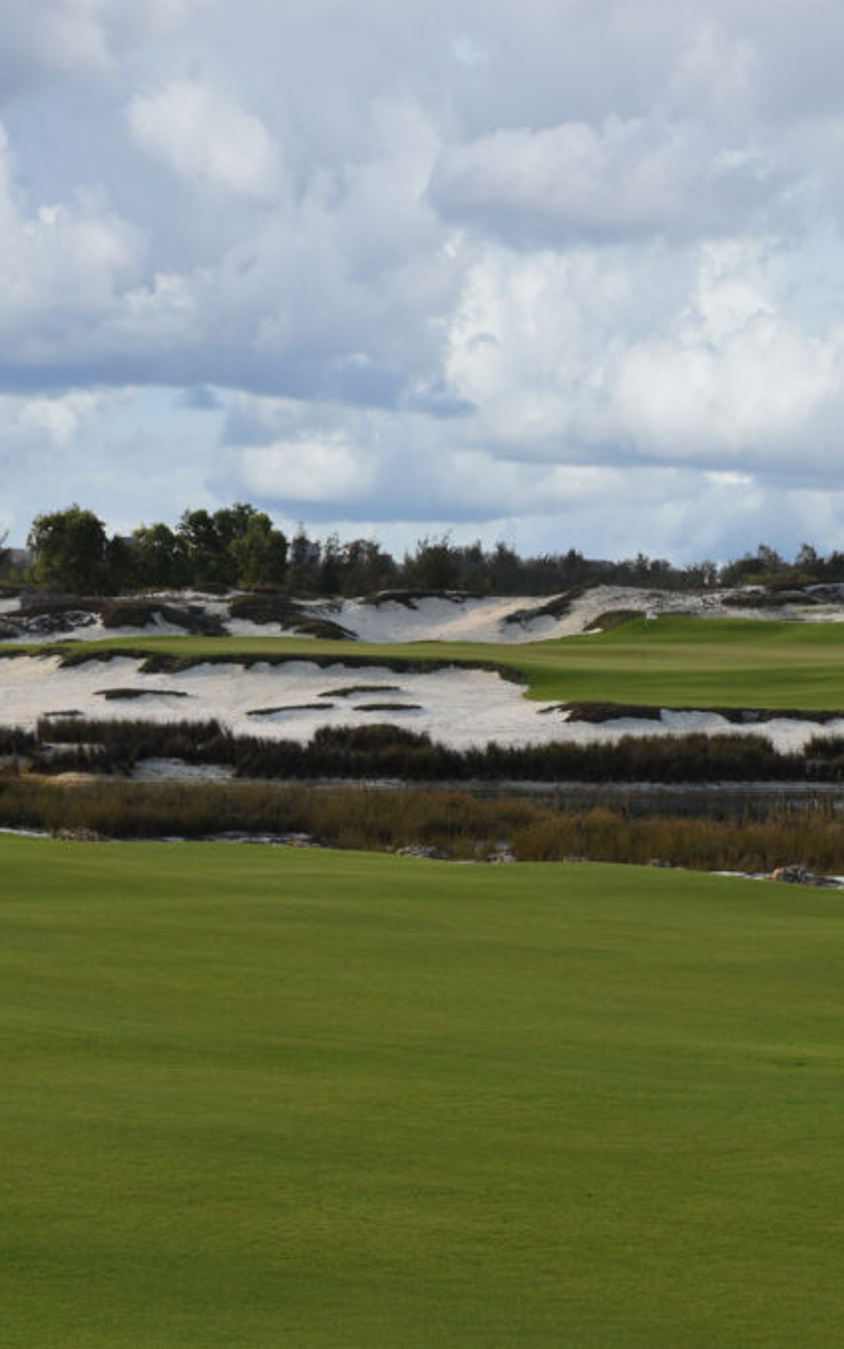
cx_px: 583
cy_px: 672
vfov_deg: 21.4
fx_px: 3568
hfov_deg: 13.5
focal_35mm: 97
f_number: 9
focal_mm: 42
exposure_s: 1/320
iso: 200
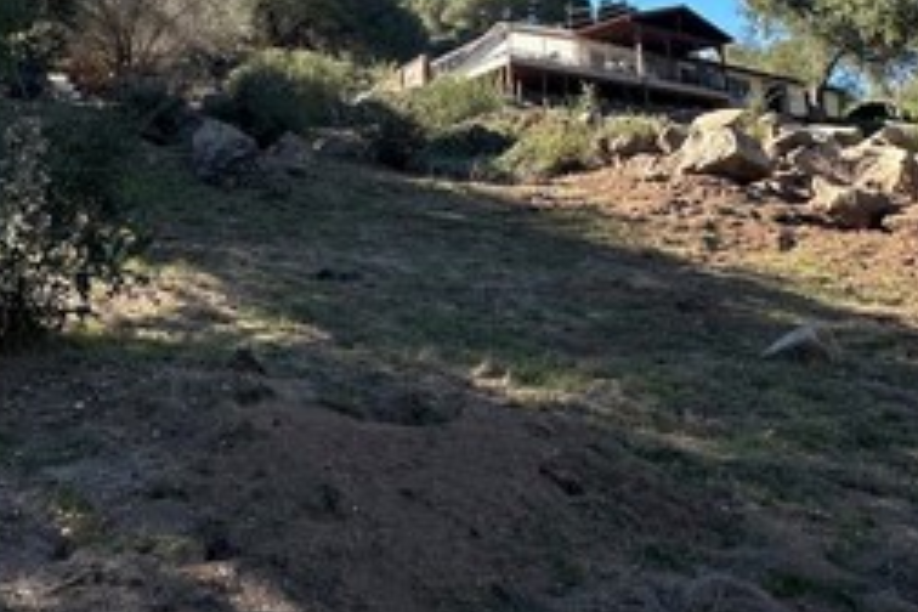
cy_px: -18
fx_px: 943
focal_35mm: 37
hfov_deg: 51.8
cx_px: 412
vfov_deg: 32.6
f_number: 2.2
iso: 40
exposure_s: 1/812
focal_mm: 2.22
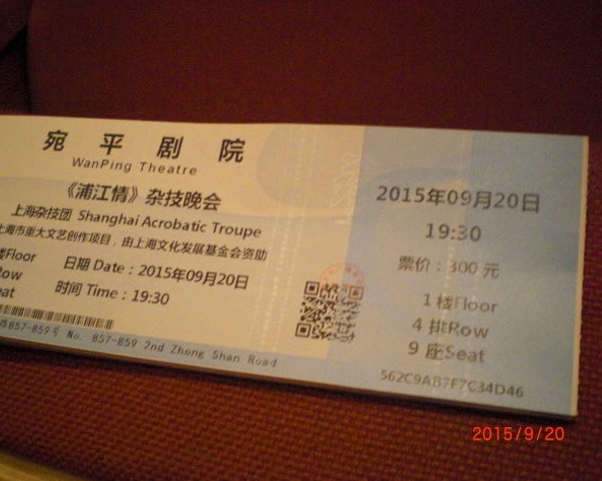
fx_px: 712
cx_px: 280
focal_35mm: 40
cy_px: 241
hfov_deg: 45.8
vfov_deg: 37.3
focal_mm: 6.3
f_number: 3.1
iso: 800
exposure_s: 1/40
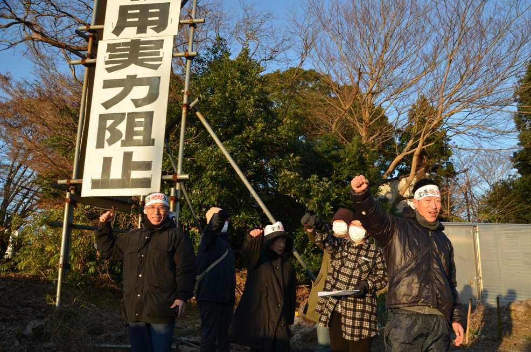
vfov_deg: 43.4
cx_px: 266
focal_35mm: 30
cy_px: 176
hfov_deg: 62.0
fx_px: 442
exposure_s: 1/250
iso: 200
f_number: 8
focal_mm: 20
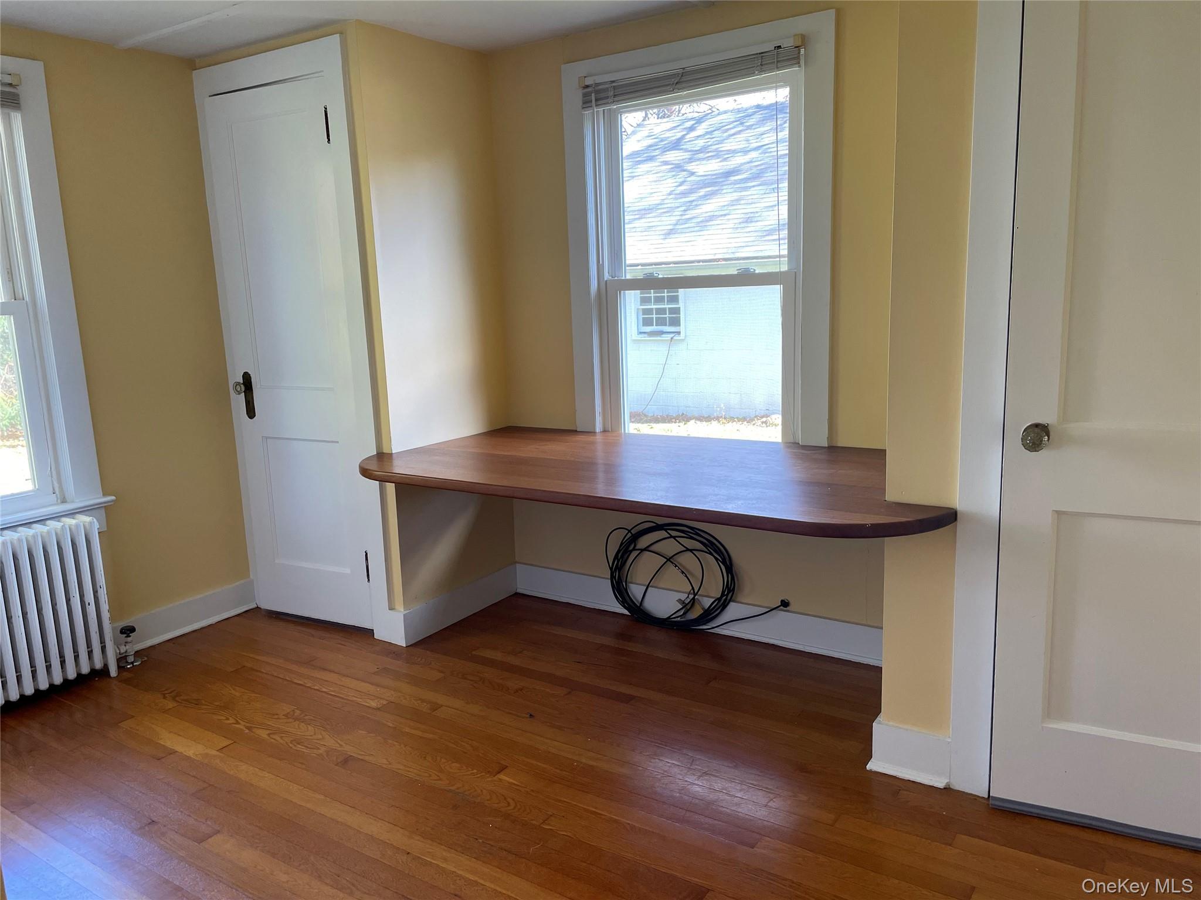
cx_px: 600
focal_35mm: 26
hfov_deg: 67.3
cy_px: 450
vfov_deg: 53.1
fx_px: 902
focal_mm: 4.2
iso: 125
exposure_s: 1/121
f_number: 1.6
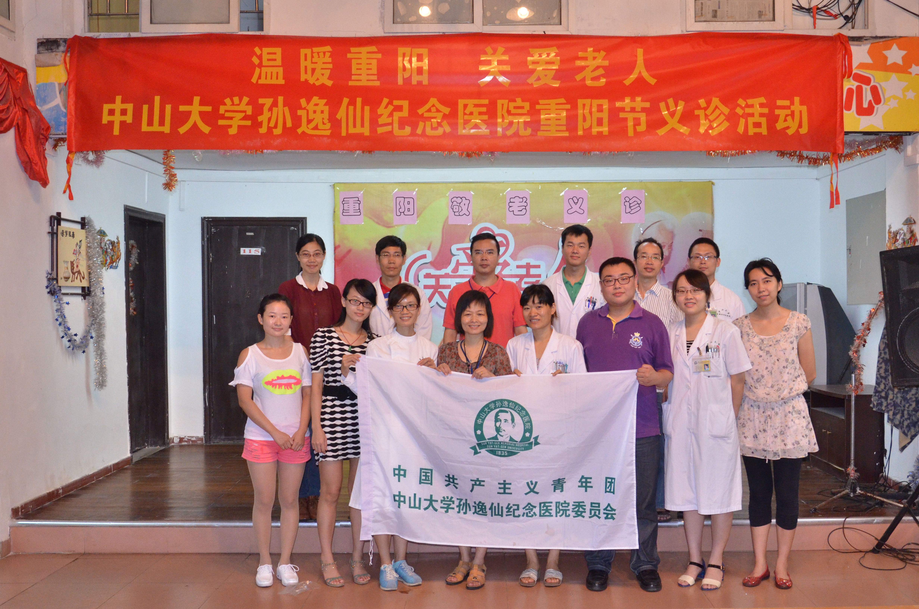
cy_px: 304
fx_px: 841
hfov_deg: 57.3
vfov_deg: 39.8
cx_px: 460
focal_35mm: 33
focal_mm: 22
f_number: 5.6
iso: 2000
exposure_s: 1/60
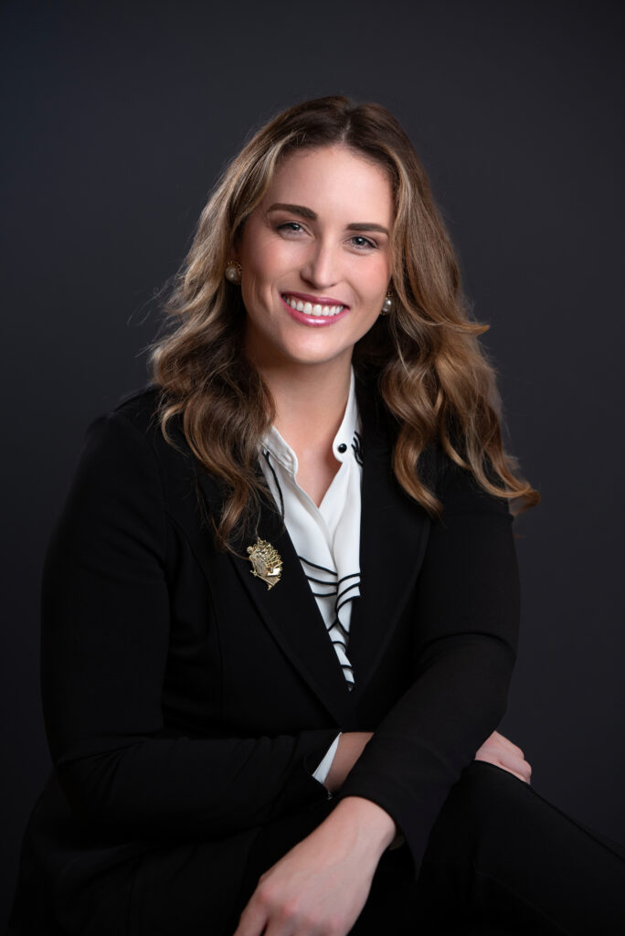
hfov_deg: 10.6
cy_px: 468
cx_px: 312
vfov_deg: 15.8
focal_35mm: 130
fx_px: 3381
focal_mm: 130
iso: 400
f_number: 3.5
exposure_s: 1/200
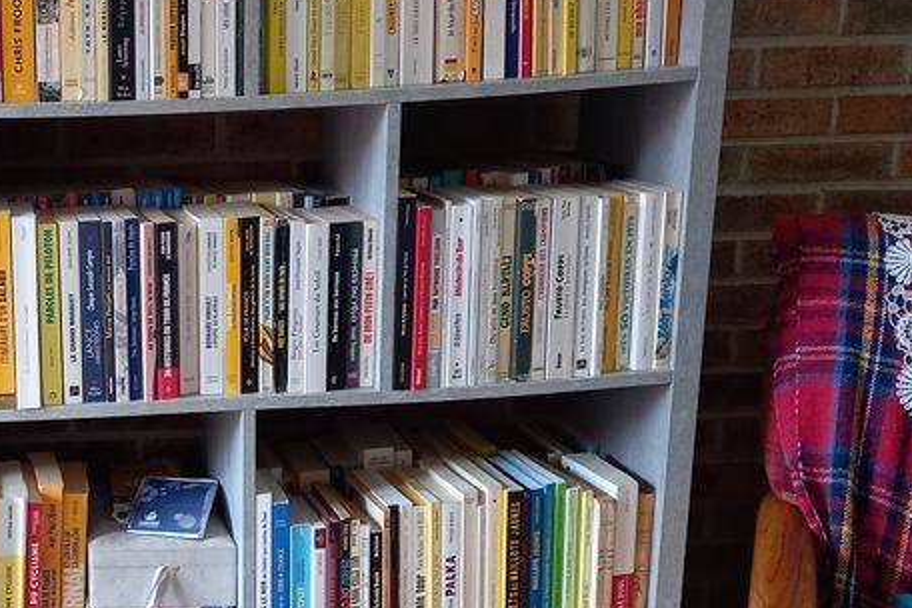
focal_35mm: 57
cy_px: 402
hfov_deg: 32.9
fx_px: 1444
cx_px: 58
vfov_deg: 23.7
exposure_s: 1/33.3
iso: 160
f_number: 2
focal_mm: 4.6
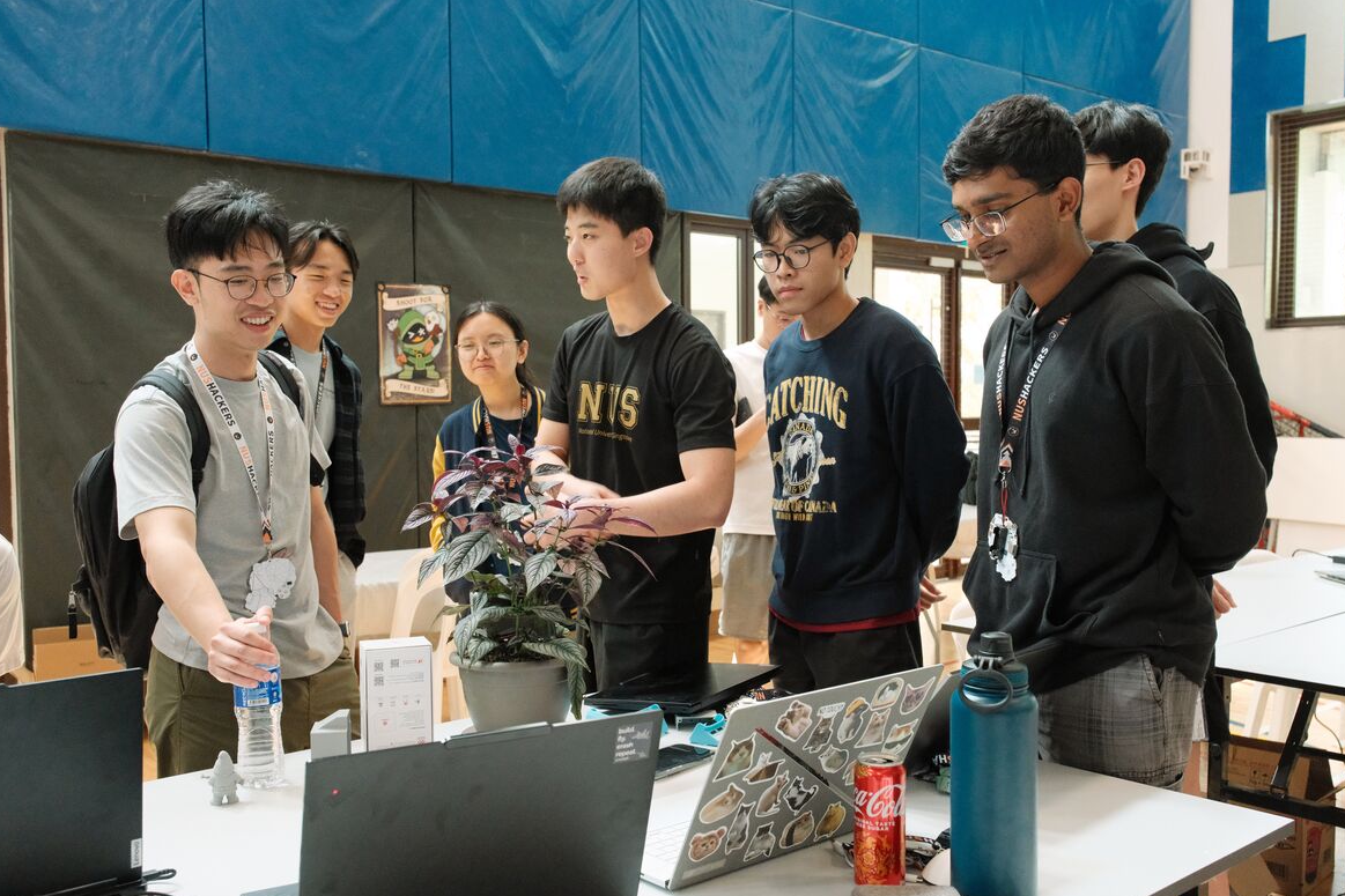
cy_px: 460
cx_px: 683
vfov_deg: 41.1
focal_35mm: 32
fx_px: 1195
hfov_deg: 58.7
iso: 5000
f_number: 4
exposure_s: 1/160
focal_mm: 20.8
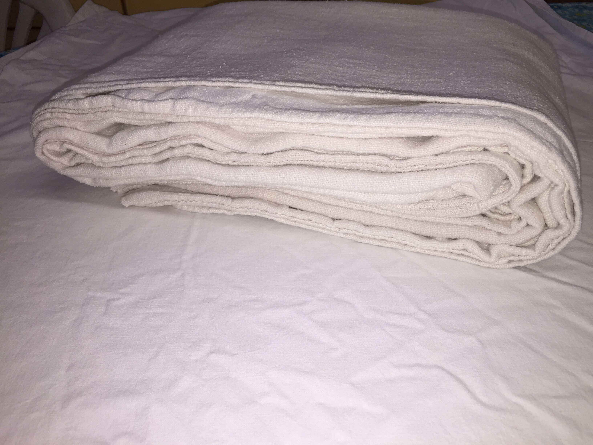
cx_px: 296
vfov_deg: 48.2
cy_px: 222
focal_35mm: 29
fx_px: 497
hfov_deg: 61.7
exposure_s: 1/97
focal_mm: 4.15
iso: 32
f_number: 2.2
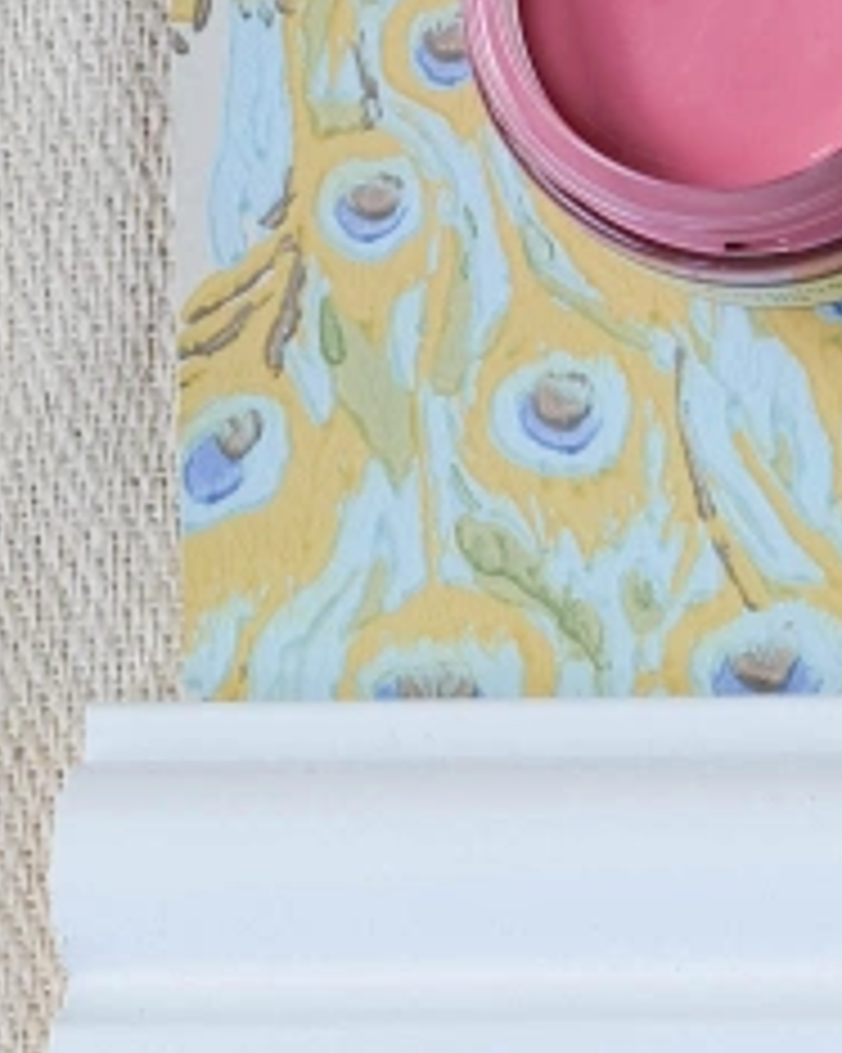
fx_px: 8634
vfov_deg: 7.0
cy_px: 1035
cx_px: 2130
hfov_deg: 5.4
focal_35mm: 277
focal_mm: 46
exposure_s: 1/60
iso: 100
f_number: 5.1
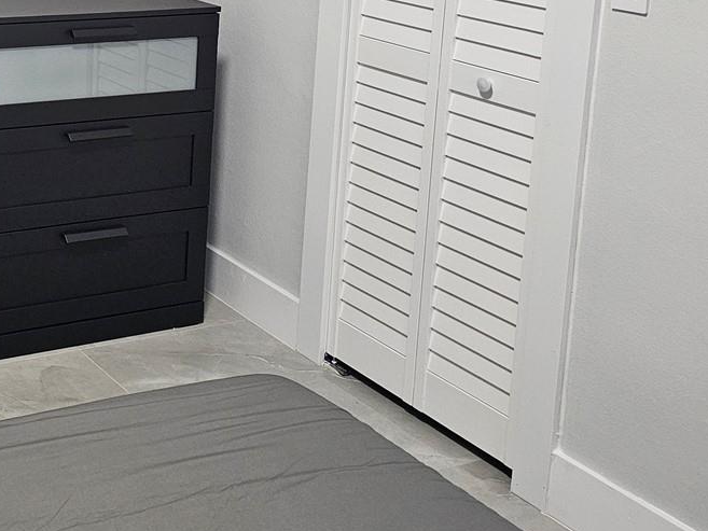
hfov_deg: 30.8
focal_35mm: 56
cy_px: -34
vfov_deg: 24.6
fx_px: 1146
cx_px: -61
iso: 800
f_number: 1.7
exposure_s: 1/120
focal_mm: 6.3
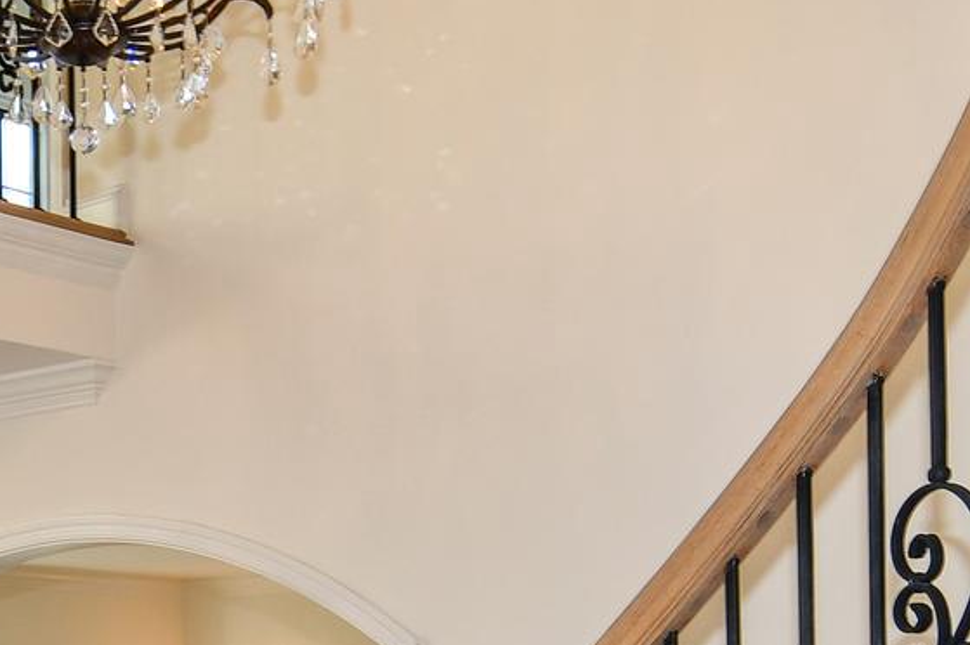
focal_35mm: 66
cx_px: -250
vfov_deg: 19.2
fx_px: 1777
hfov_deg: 26.5
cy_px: 814
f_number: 5.6
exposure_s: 1/125
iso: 180
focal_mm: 12
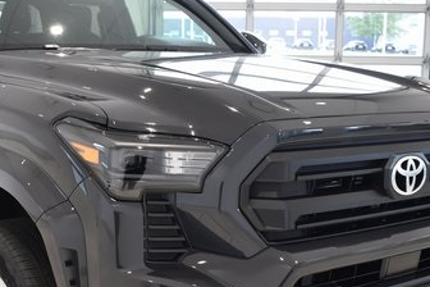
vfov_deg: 22.5
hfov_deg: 33.1
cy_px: 195
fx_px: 716
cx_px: 143
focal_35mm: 60
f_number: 4
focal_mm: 21
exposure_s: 1/60
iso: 400
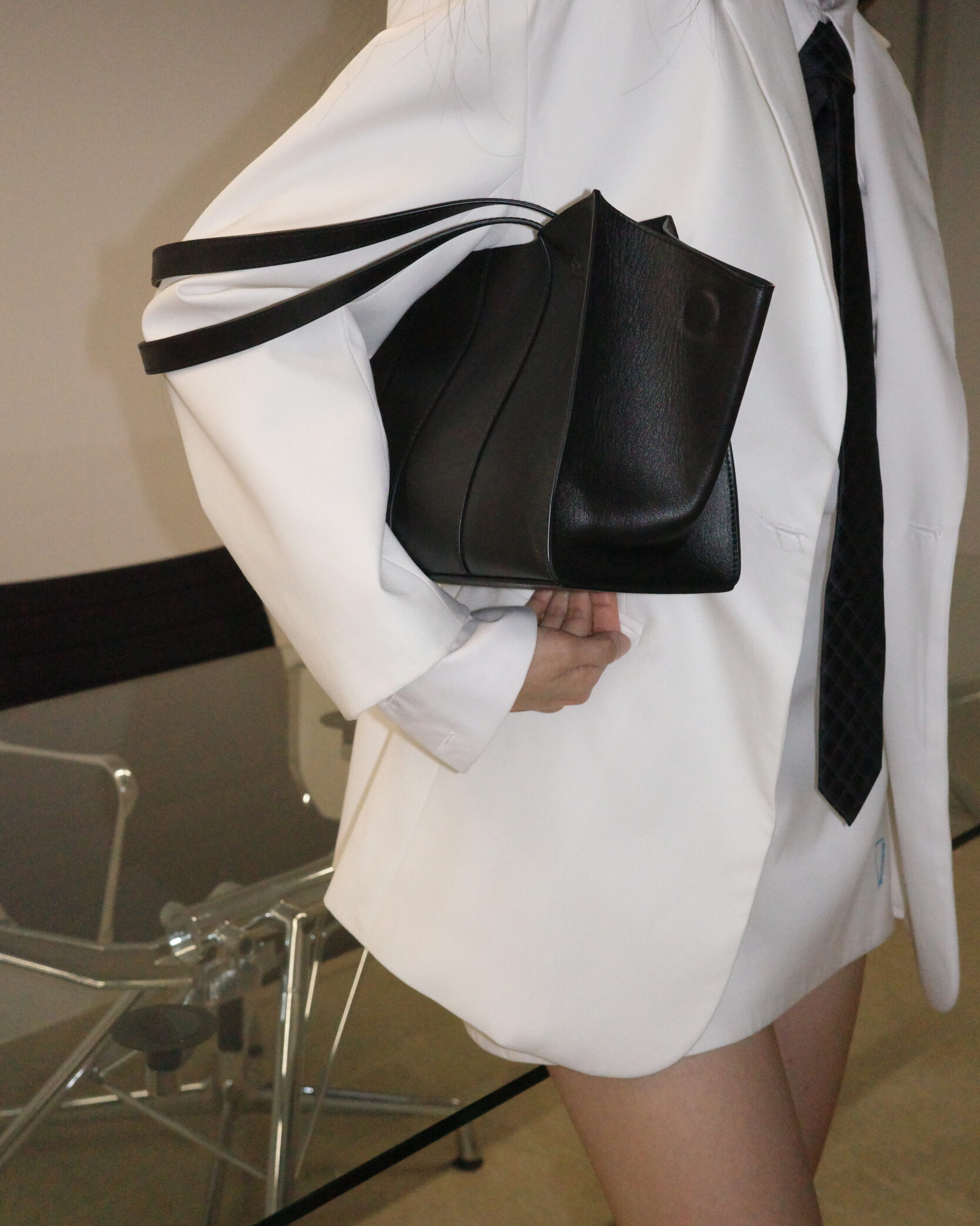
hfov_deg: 32.7
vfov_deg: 40.2
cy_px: 502
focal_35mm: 46
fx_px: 1668
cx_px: 492
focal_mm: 26
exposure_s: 1/320
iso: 6400
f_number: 4.5
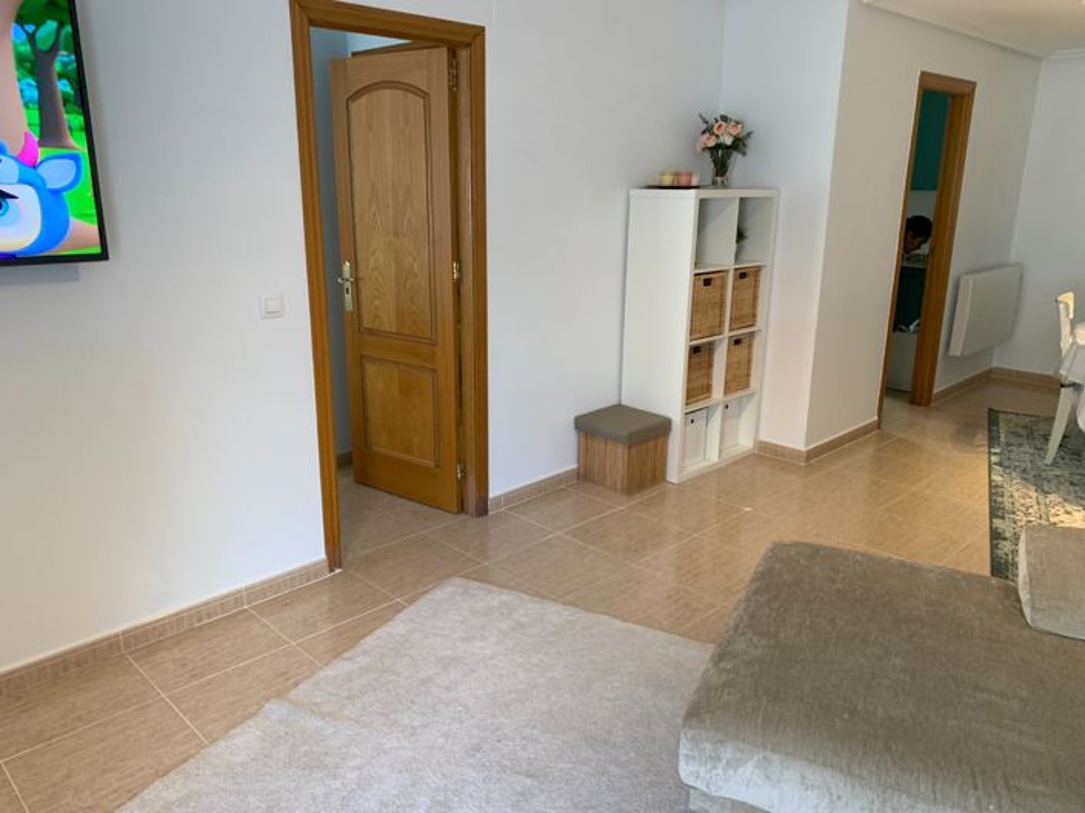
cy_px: 406
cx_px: 542
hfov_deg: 67.3
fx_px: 815
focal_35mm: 26
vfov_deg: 53.0
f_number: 1.8
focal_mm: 4.25
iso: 100
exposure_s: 1/76
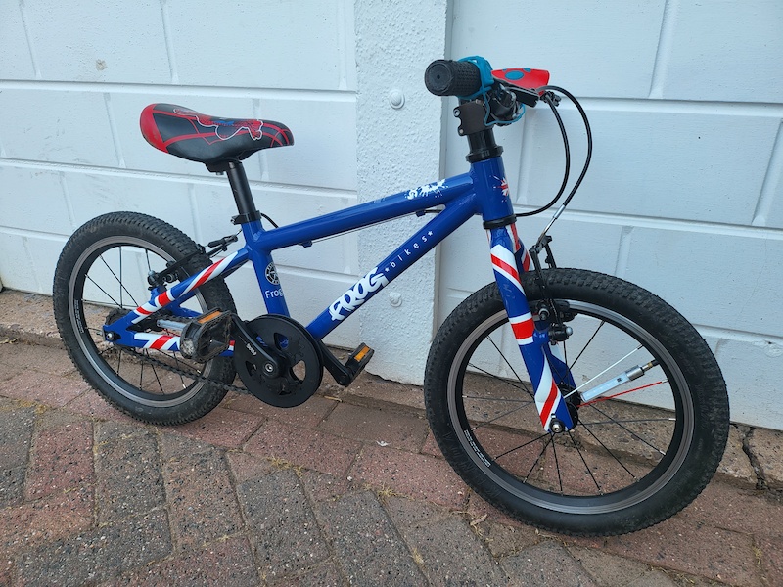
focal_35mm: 24
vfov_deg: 56.8
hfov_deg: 71.6
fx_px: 543
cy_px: 294
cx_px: 392
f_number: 1.8
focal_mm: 5
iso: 40
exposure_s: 1/100
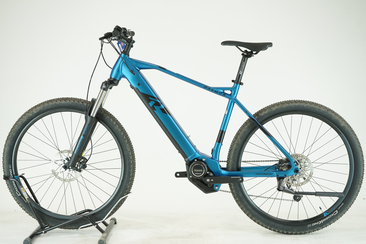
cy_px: 122
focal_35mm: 51
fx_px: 518
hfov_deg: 38.9
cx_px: 183
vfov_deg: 26.5
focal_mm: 51
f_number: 5.6
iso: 1600
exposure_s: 1/200
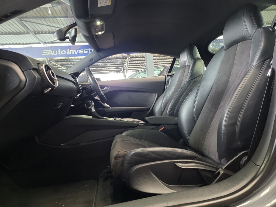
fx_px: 183
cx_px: 138
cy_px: 104
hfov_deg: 73.9
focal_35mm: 23
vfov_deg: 58.9
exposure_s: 1/100
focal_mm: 6.25
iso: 1000
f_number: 1.7
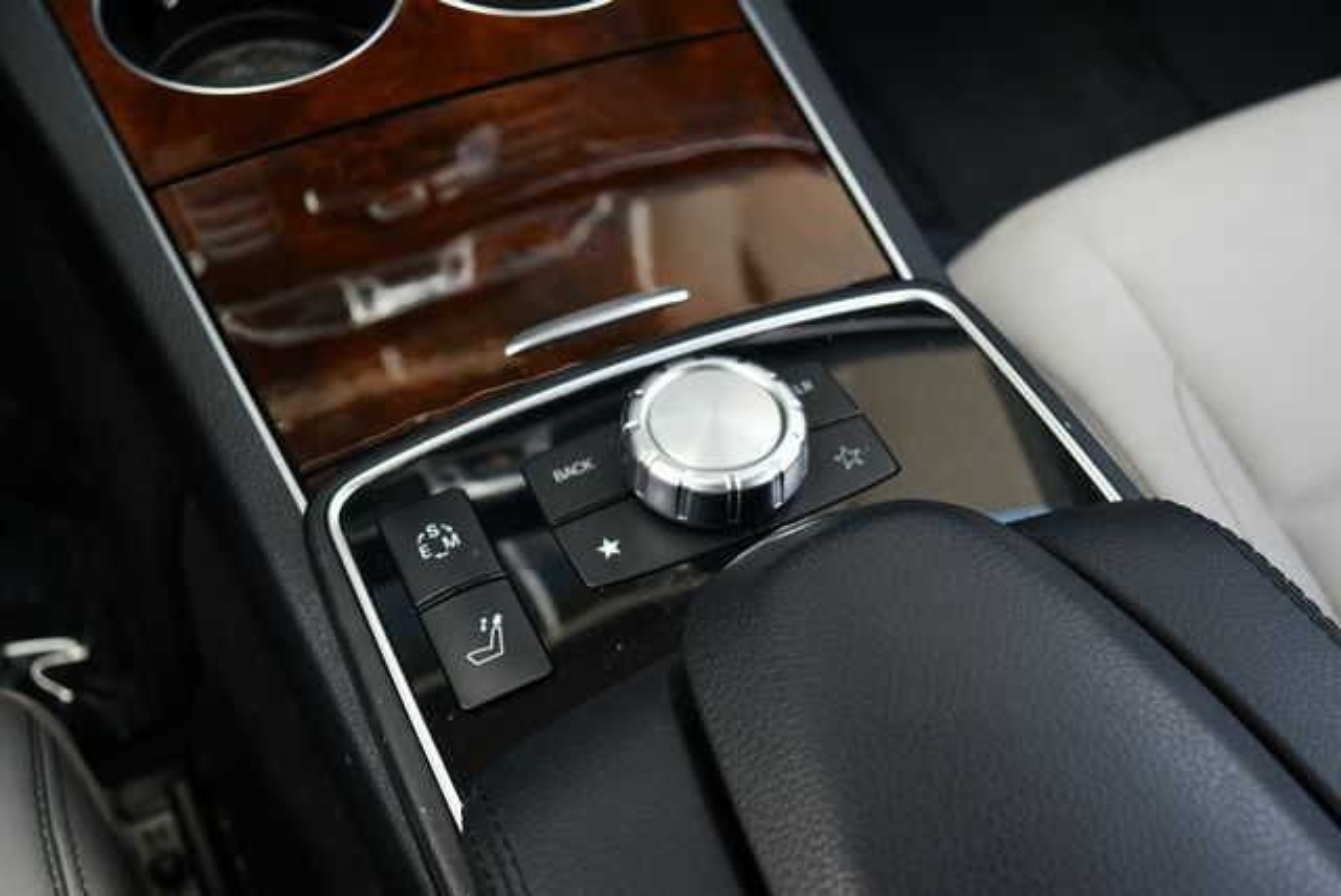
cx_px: 670
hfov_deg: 48.4
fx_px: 1491
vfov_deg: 33.5
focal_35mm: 40
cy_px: 448
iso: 450
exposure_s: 1/250
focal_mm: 20
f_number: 3.8
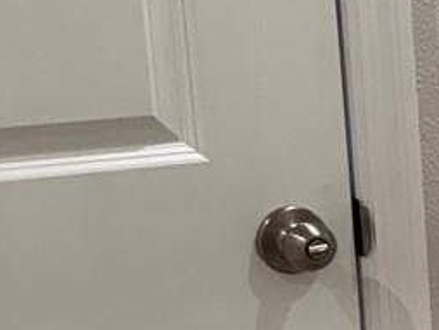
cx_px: 1028
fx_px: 1917
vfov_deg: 9.8
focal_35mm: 151
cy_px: 323
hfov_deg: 11.1
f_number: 1.78
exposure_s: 1/120
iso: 160
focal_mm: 6.76
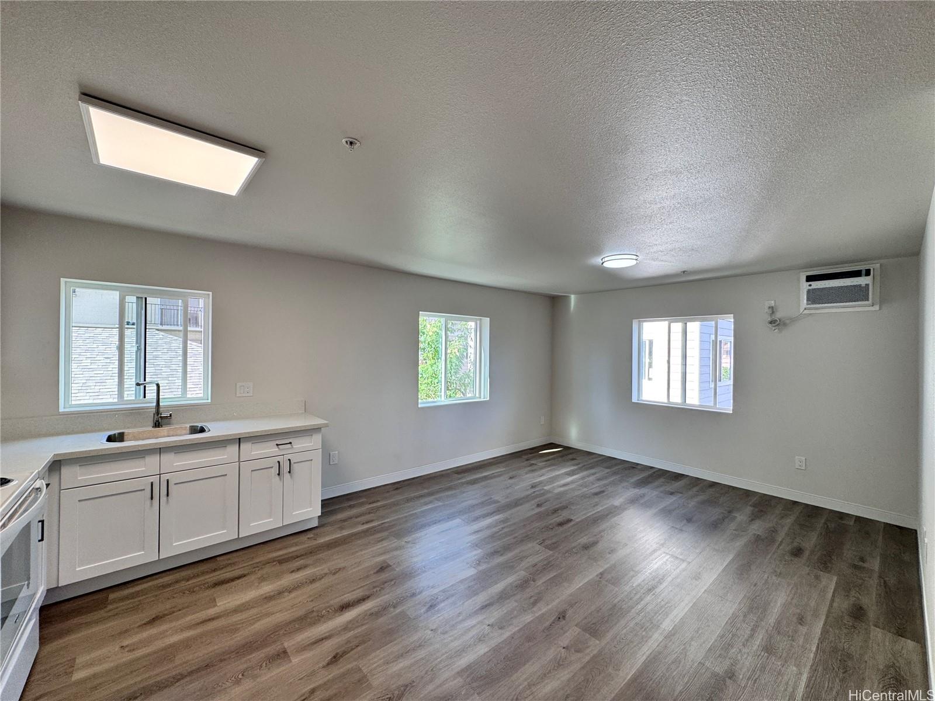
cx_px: 468
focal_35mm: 14
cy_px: 350
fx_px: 378
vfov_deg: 85.7
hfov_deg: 102.1
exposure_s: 1/120
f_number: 2.2
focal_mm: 2.22
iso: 64
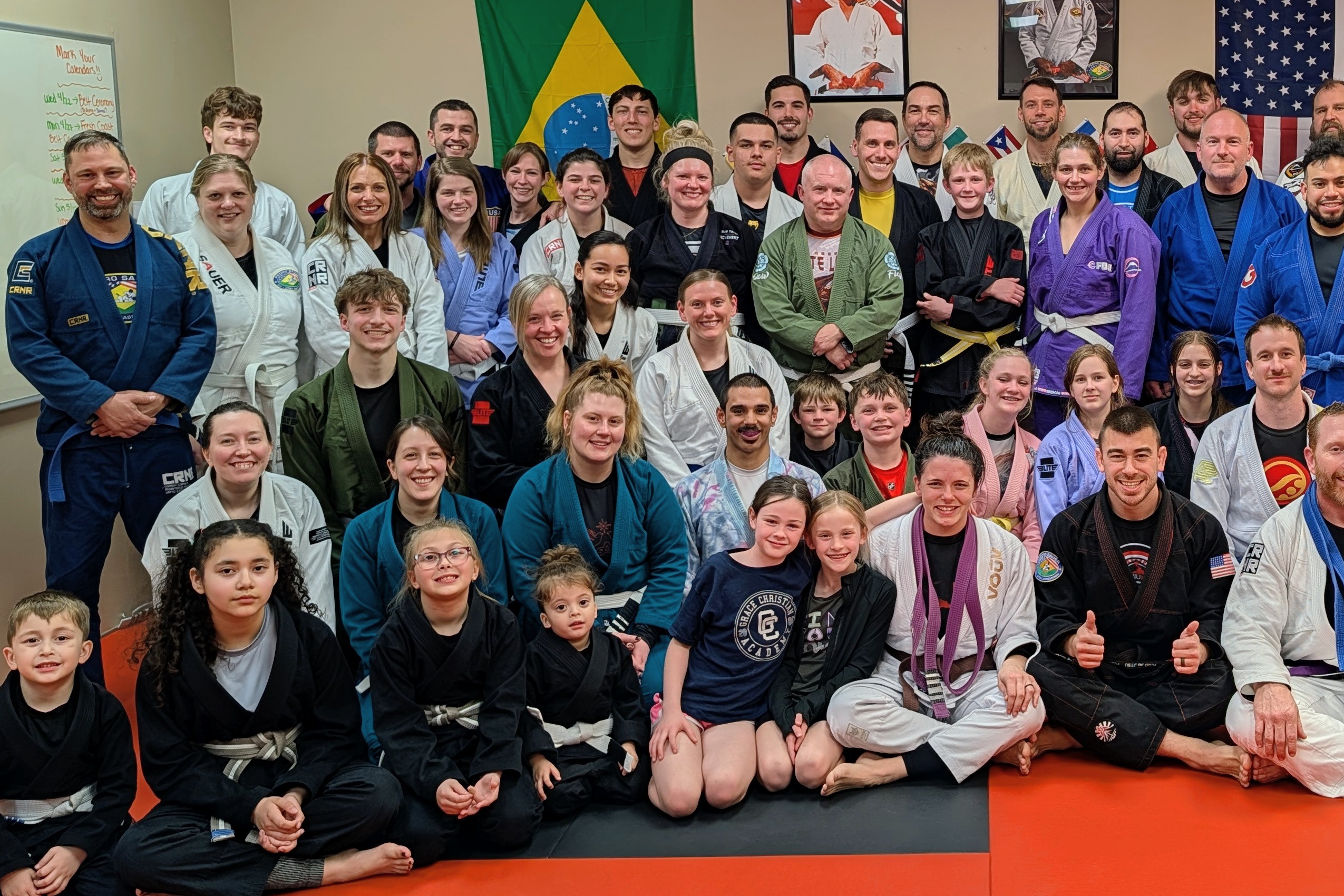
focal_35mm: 40
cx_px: 957
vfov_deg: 33.3
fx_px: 1493
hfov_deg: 47.2
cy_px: 366
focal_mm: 6.9
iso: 20
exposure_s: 1/30
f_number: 1.68
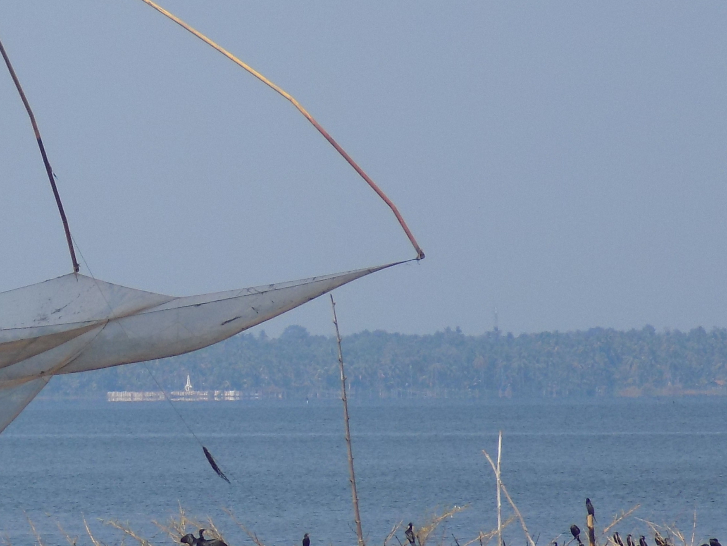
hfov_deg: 3.7
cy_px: 251
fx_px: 11280
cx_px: 41
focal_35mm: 537
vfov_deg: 2.8
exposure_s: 1/400
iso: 80
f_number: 5.7
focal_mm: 46
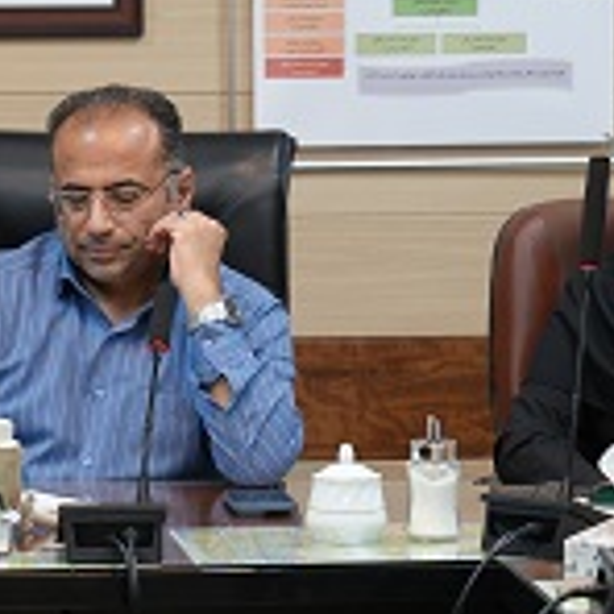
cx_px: 170
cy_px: 348
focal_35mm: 204
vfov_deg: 8.6
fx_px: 4094
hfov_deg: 8.6
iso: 1250
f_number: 4
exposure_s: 1/160
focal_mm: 70
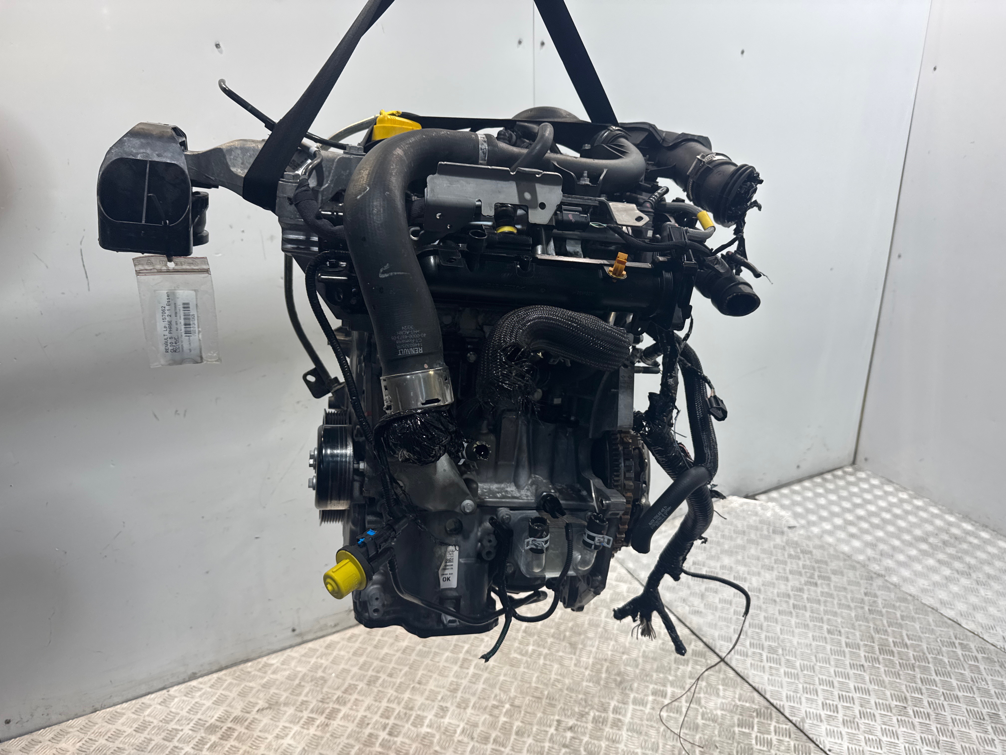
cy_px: 378
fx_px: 697
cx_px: 503
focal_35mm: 24
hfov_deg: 71.6
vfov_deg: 56.8
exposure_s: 1/100
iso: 64
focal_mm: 6.76
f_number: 1.78
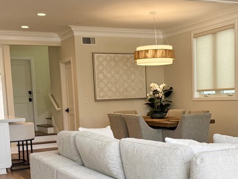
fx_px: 392
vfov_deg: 25.4
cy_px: 132
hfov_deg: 33.7
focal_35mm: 57
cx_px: 144
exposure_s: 1/293
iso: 64
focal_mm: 6.76
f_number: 1.78
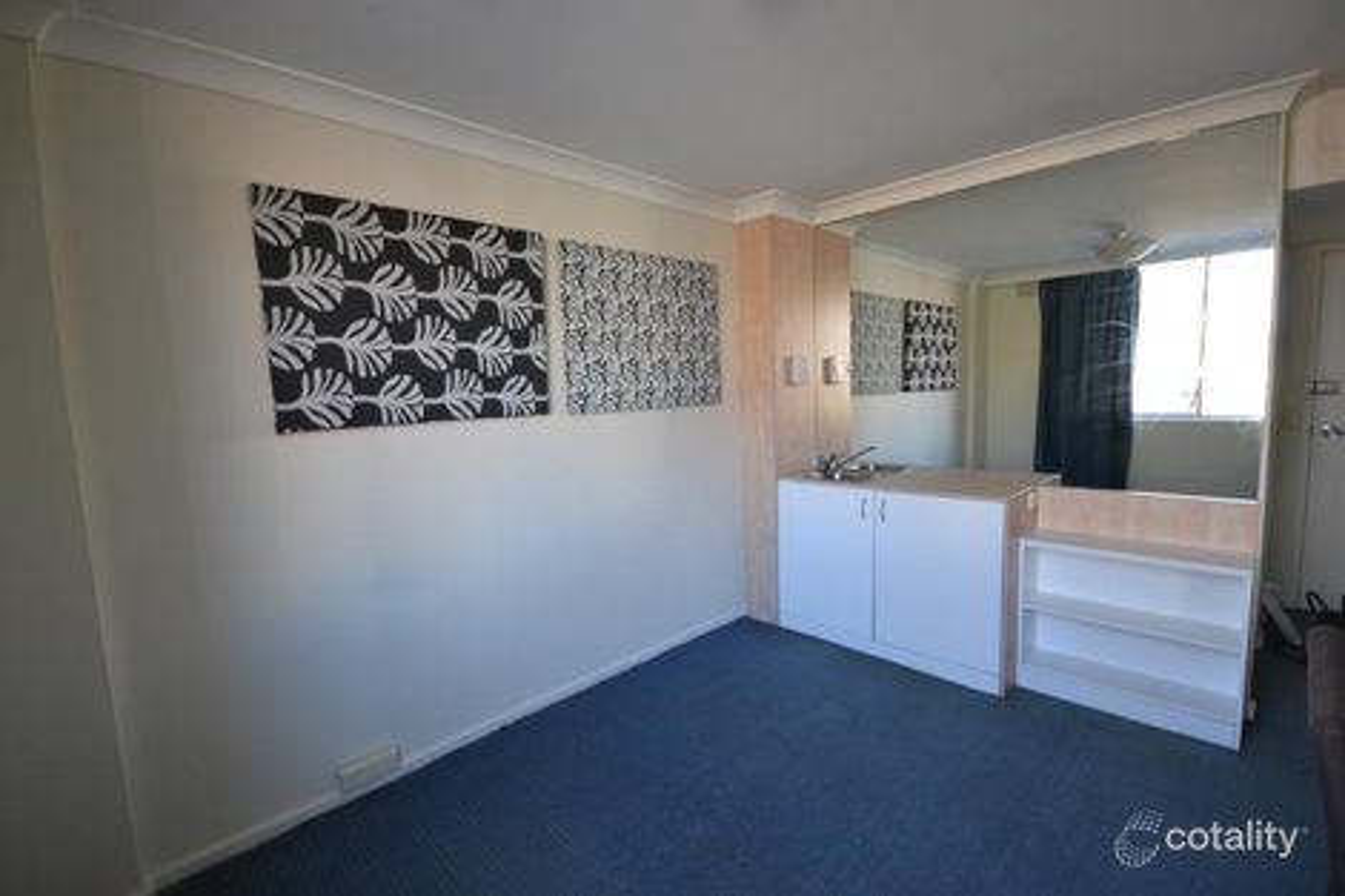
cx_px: 672
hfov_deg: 100.4
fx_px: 560
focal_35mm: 15
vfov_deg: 77.3
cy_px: 448
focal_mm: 10
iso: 560
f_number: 4
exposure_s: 1/60
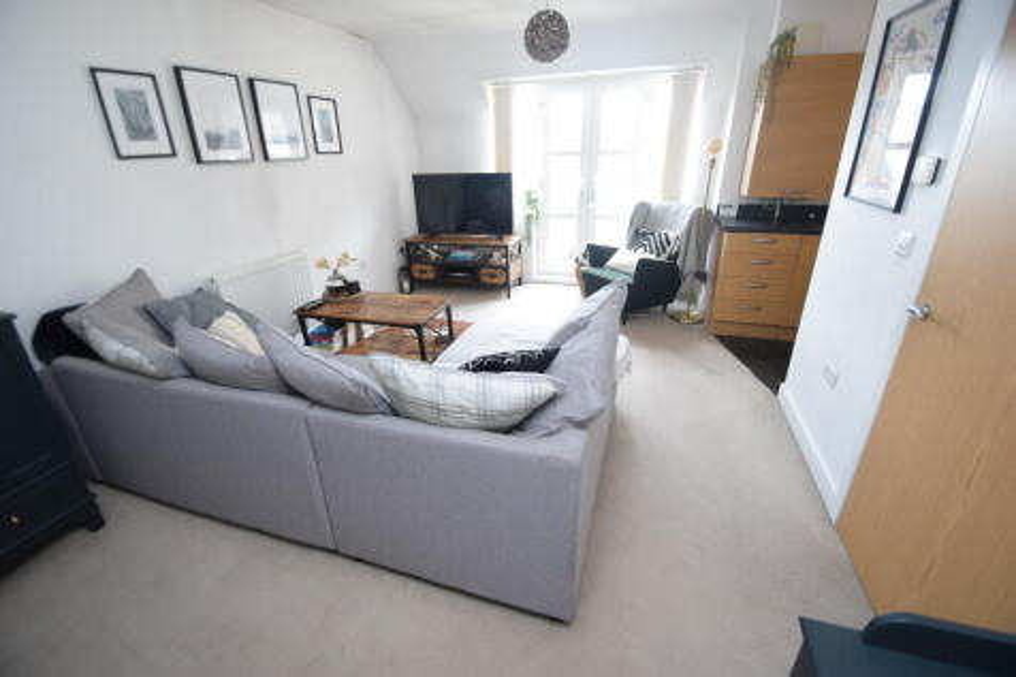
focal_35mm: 15
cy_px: 338
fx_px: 423
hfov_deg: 100.4
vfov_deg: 77.3
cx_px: 508
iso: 1800
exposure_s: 1/60
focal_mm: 10
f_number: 3.5
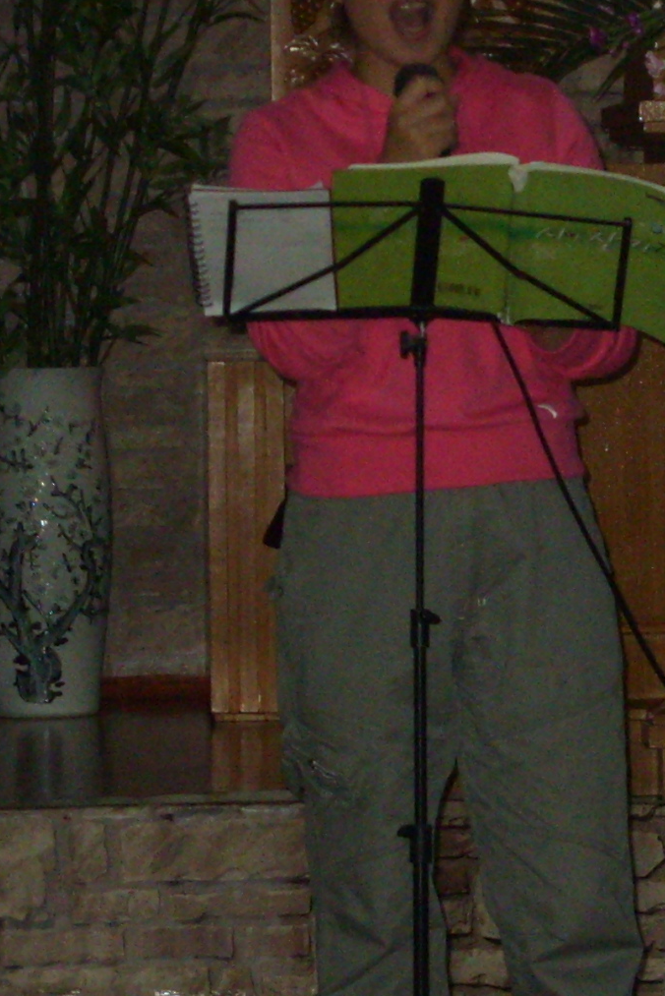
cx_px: 783
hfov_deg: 4.4
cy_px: 185
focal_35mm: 309
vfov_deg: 6.7
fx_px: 8555
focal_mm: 16.4
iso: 400
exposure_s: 1/148
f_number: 3.5
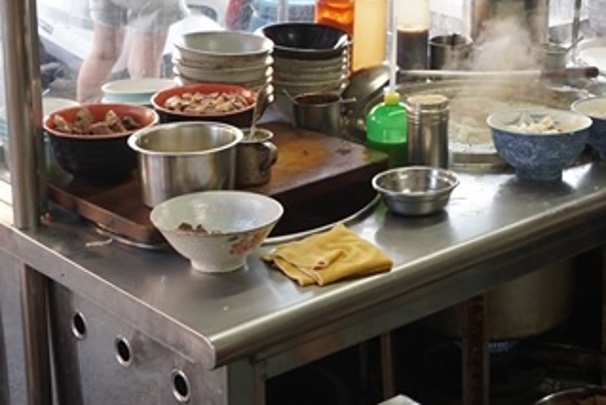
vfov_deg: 17.5
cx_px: 462
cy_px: 62
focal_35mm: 77
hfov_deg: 25.9
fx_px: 1297
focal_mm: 16
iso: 400
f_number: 4
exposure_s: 1/60
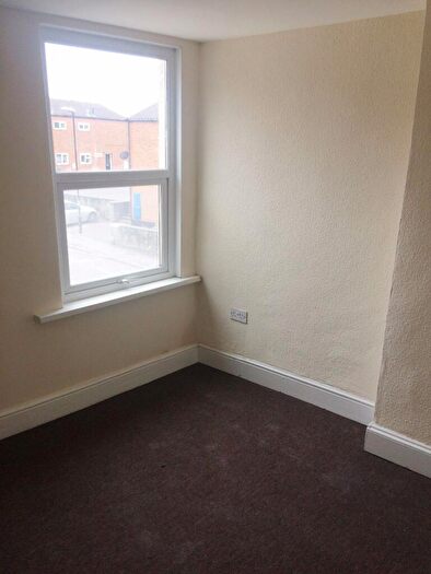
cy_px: 287
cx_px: 216
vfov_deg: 61.6
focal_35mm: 29
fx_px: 481
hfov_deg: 48.2
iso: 50
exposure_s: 1/50
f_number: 2.2
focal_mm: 4.15
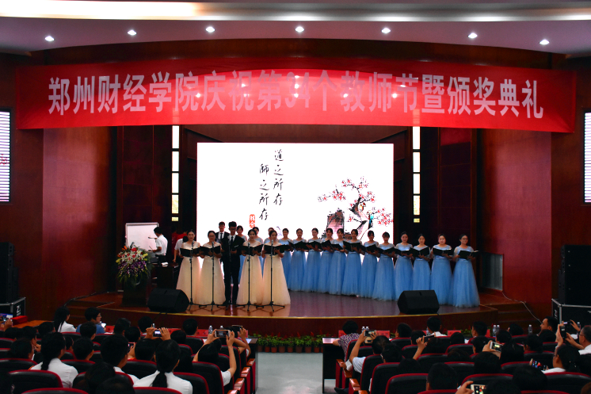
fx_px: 591
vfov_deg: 36.9
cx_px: 296
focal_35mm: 36
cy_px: 197
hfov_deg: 53.1
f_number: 3.8
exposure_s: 1/320
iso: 3200
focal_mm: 24
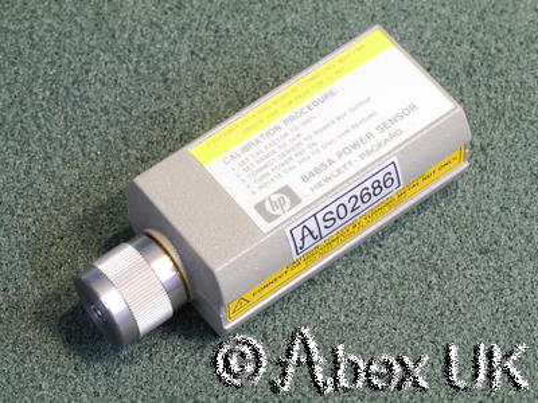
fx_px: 2020
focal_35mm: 130
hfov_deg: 15.2
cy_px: 202
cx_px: 269
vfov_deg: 11.4
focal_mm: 65
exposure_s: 1
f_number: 14
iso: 400
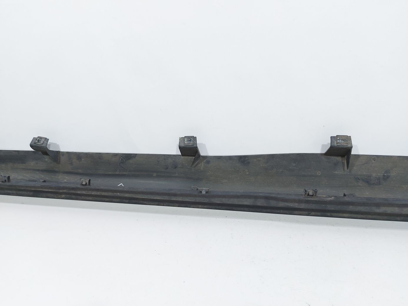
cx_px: 204
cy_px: 153
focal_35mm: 24
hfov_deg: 71.6
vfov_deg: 56.8
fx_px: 283
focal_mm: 5.23
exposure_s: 1/50
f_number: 1.8
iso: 64
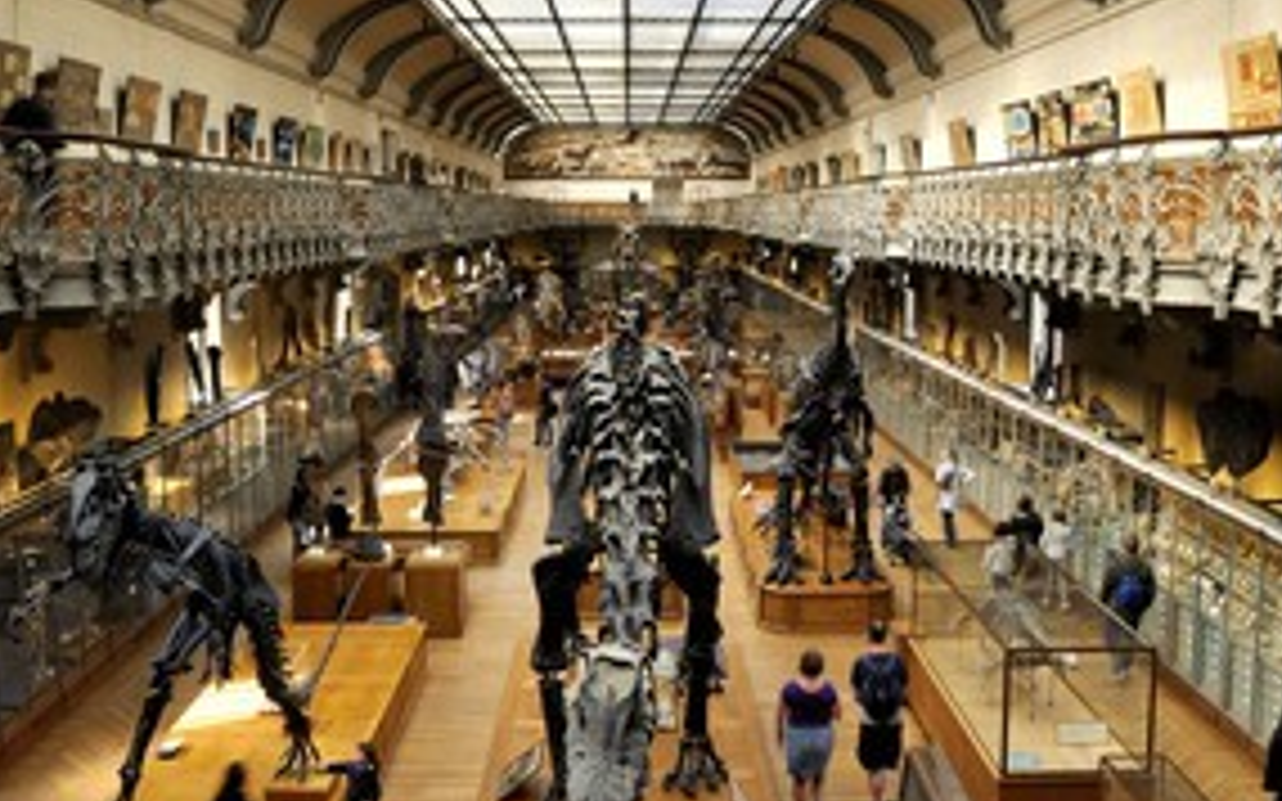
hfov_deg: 54.0
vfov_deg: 35.3
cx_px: 634
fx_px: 1258
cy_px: 364
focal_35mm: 36
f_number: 14
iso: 400
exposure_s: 1/6
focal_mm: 24
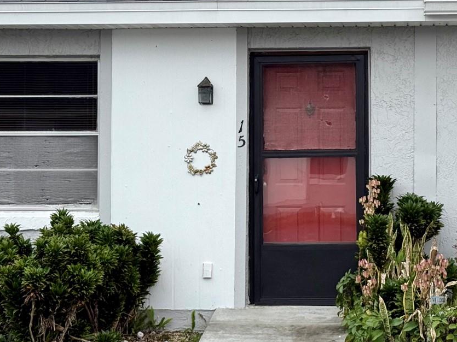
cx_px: 325
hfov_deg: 21.2
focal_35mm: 92
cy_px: 130
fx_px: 1214
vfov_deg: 16.0
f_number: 1.78
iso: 100
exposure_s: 1/1307
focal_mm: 6.76
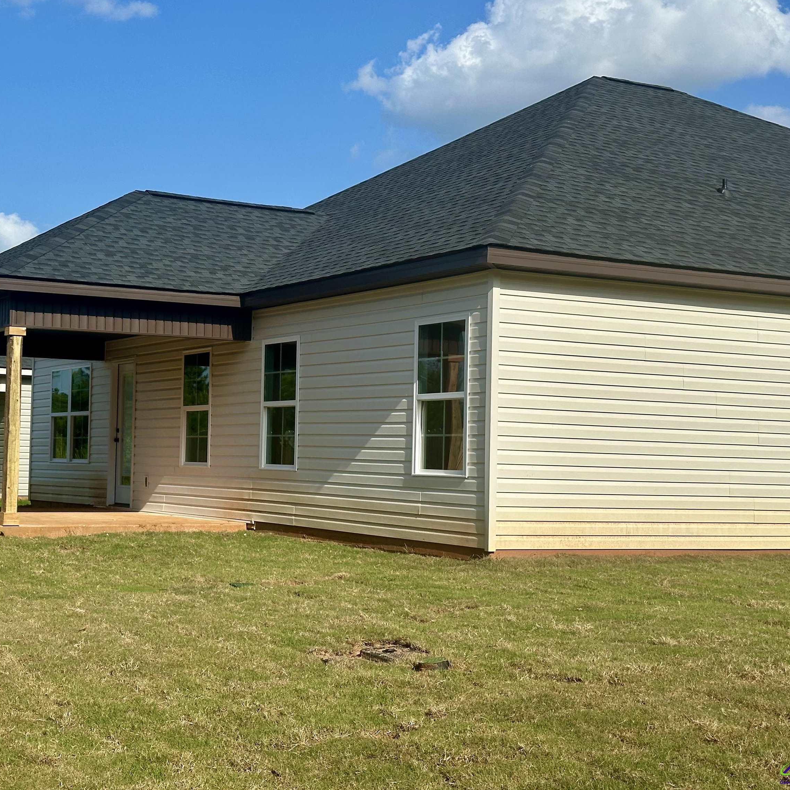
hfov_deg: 29.9
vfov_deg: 30.0
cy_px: 395
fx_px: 1472
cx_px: 283
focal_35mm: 57
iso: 64
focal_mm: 6.86
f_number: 1.78
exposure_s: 1/6211
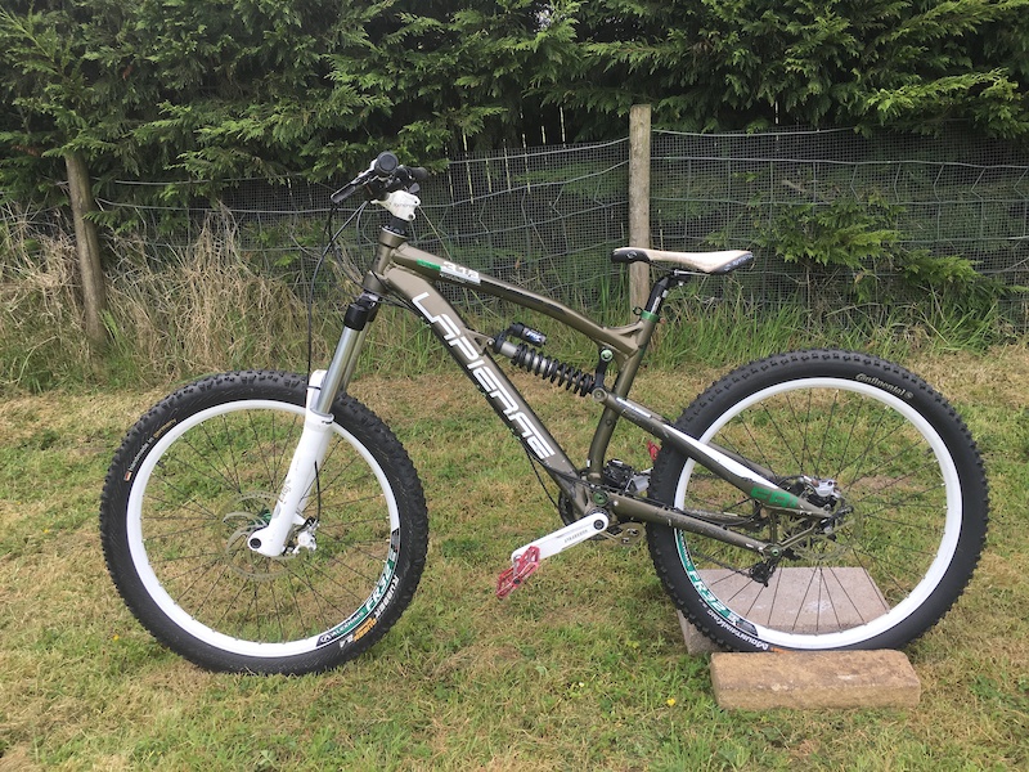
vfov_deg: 48.2
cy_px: 386
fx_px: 862
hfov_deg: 61.7
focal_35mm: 29
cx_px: 514
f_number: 2.2
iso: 25
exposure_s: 1/484
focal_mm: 4.15
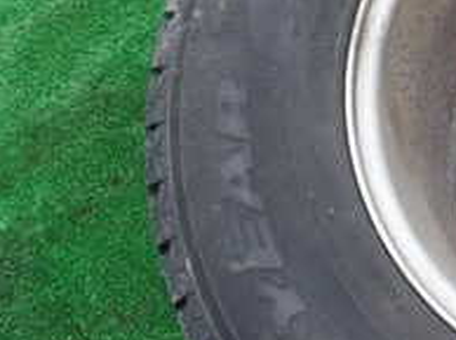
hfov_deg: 18.9
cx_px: 663
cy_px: 148
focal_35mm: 93
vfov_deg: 15.9
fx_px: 1224
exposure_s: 1/125
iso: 100
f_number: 3.2
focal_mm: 5.4
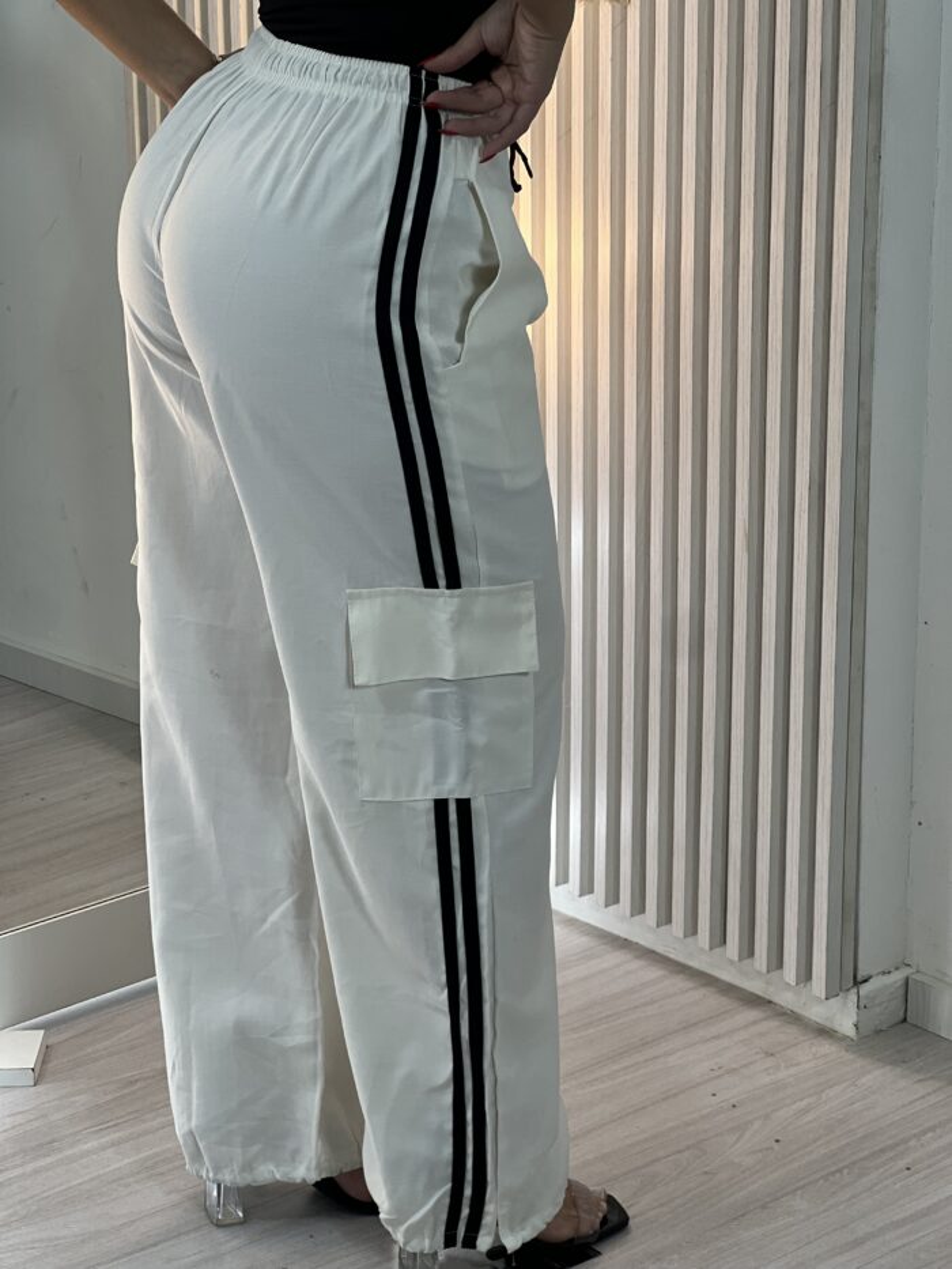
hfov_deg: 19.1
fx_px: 2823
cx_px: 476
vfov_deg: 25.3
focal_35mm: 77
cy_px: 634
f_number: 2.8
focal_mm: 9
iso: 40
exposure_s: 1/120
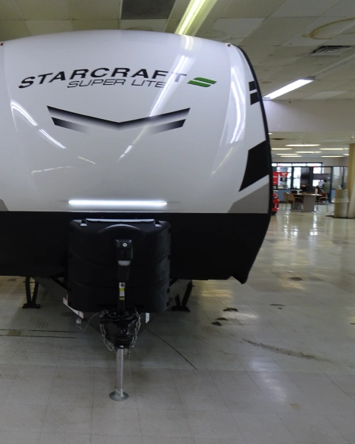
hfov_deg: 44.1
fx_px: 420
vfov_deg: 55.7
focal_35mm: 32
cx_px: 83
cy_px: 220
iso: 80
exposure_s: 1/40
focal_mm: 4.1
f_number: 3.5
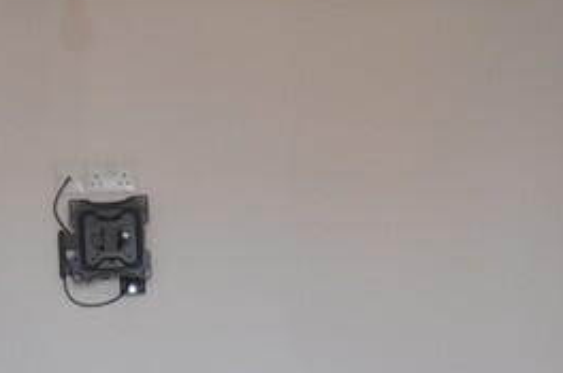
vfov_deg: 18.2
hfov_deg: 30.5
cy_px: 603
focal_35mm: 64
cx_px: 92
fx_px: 998
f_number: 7.1
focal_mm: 11
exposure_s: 1/60
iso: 800
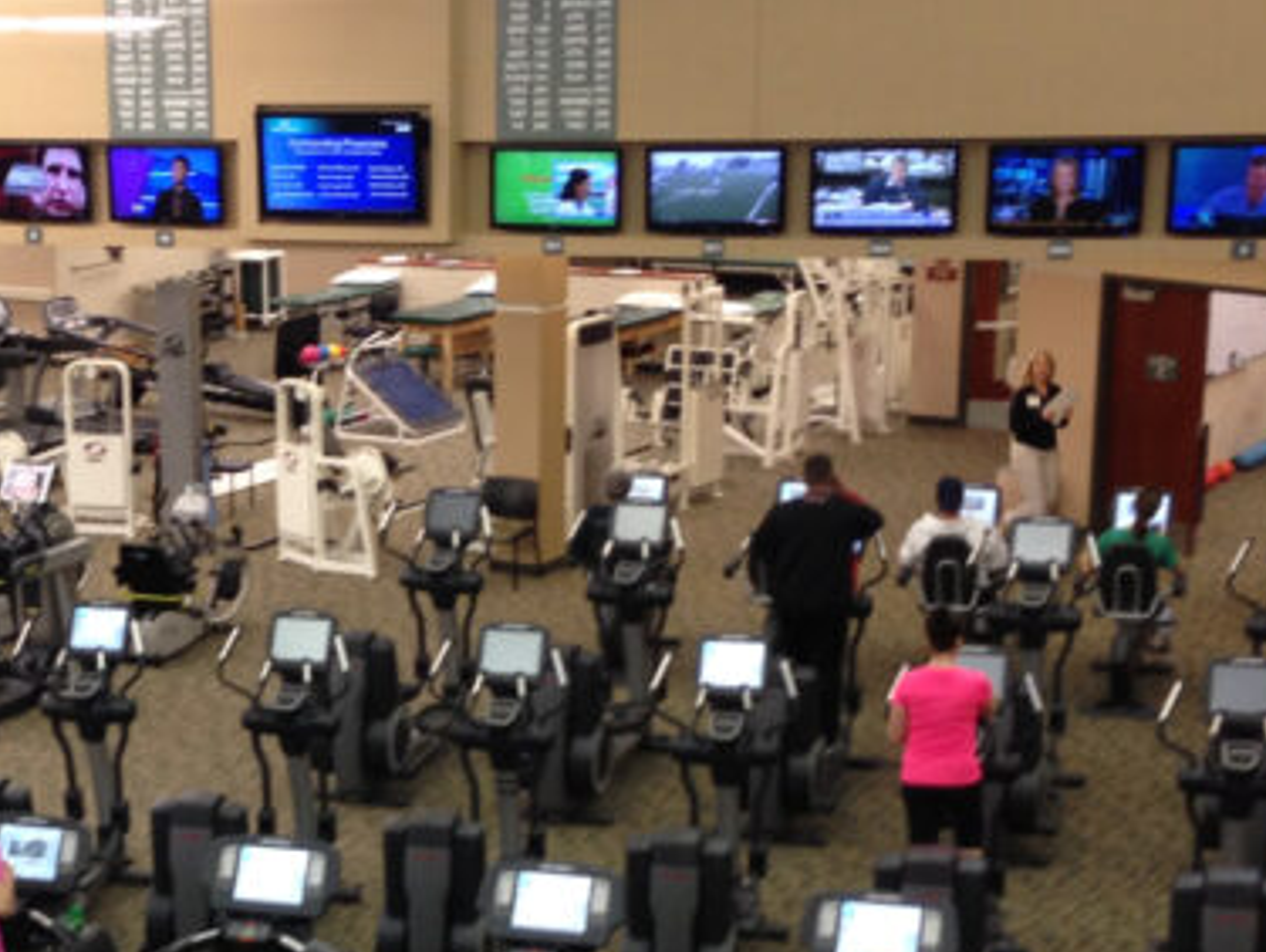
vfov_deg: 16.3
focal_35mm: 90
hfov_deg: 21.2
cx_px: 74
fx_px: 3295
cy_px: 807
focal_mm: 4.13
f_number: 2.4
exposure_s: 1/20
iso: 64
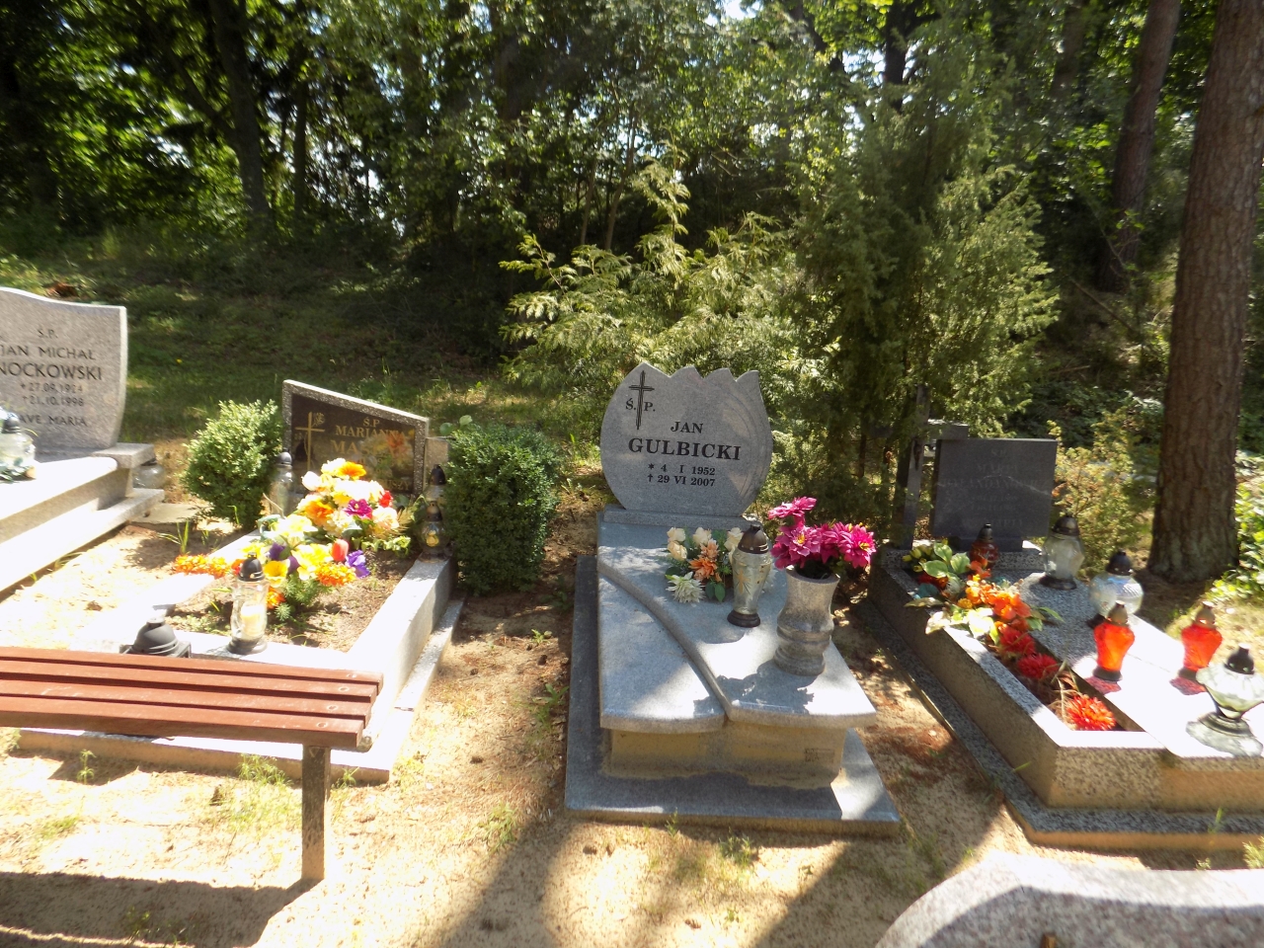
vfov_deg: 58.9
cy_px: 474
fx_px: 840
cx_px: 632
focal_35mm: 23
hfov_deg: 73.9
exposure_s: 1/250
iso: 80
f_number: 3.1
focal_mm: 4
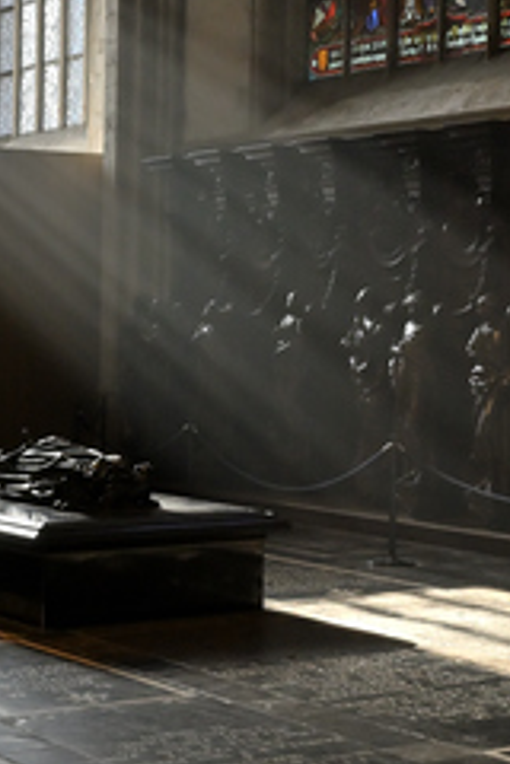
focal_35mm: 89
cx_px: 284
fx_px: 1891
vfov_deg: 22.8
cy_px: 314
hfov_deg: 15.4
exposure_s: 1/50
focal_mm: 31
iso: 1000
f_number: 10
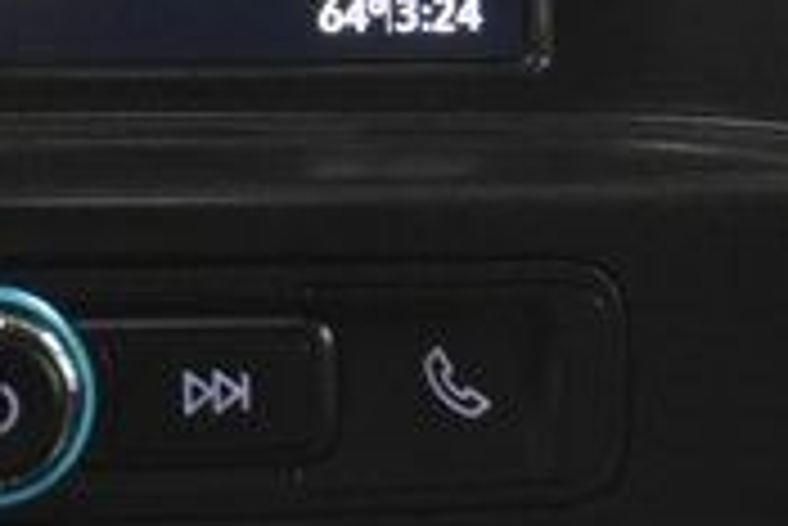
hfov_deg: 13.7
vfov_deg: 9.1
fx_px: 3238
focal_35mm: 148
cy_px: -263
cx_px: -18
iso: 3200
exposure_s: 1/60
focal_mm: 27
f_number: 3.8
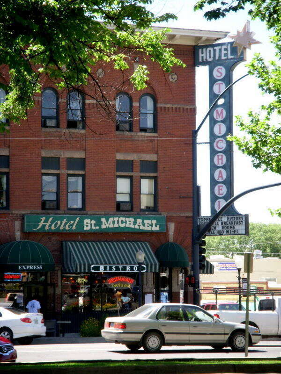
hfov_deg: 13.0
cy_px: 187
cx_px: 140
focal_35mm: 114
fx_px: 1234
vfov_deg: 17.3
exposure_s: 1/125
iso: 100
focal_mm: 18.9
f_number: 4.2
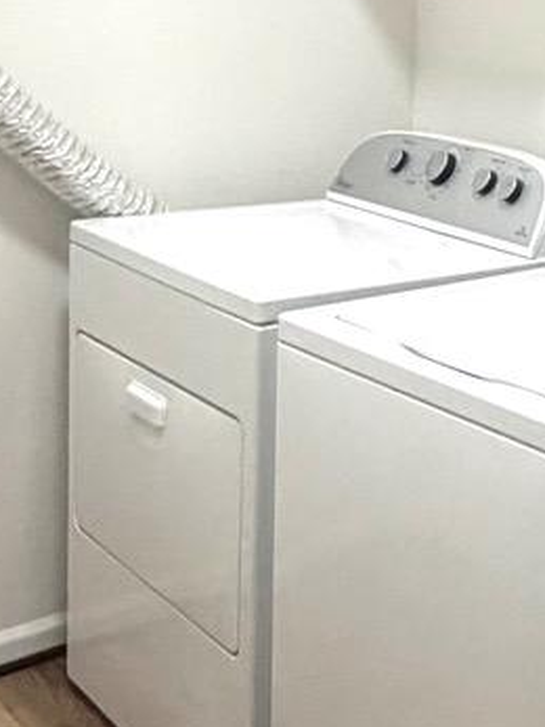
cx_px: 790
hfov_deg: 20.6
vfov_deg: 30.4
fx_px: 1302
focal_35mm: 62
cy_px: 134
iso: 320
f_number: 2.2
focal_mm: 2.22
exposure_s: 1/120
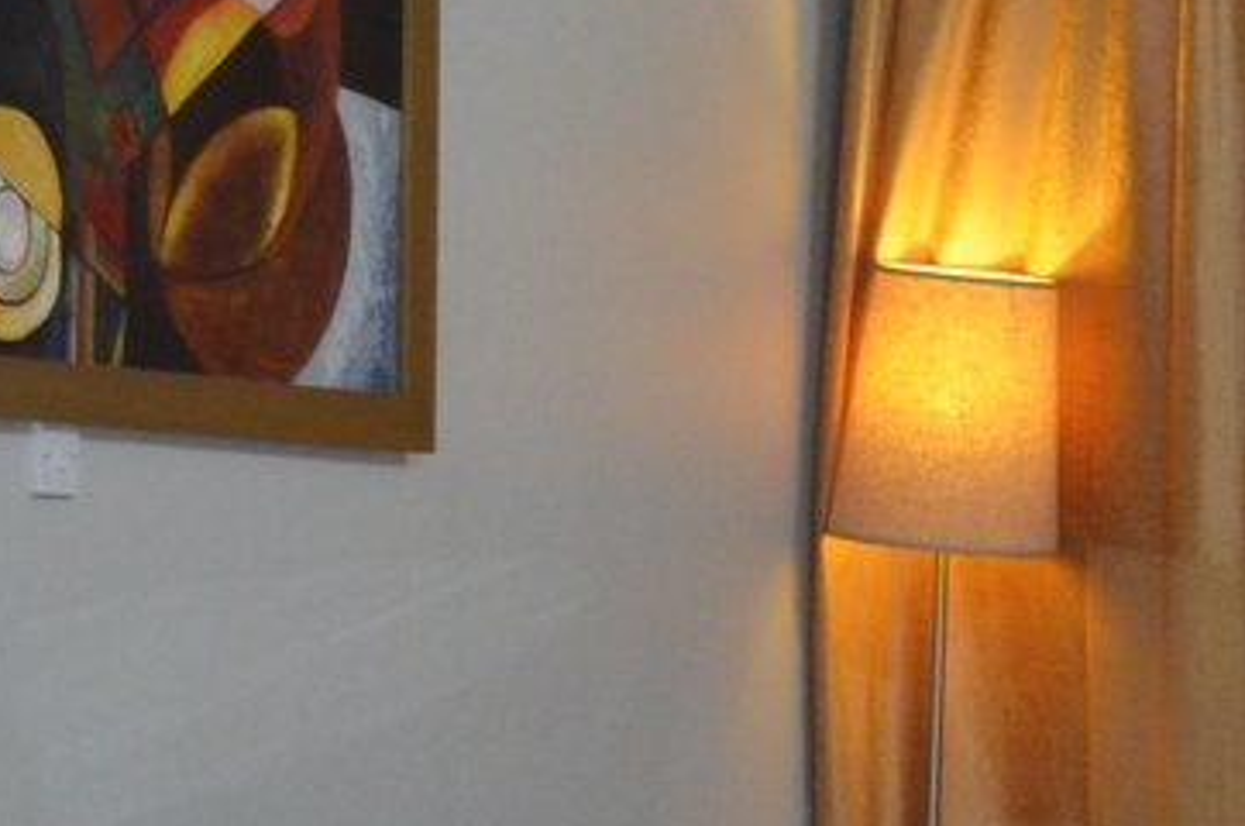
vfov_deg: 6.9
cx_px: 2129
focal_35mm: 199
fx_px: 6870
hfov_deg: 9.9
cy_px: 681
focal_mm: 30
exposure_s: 1/60
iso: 1250
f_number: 4.5
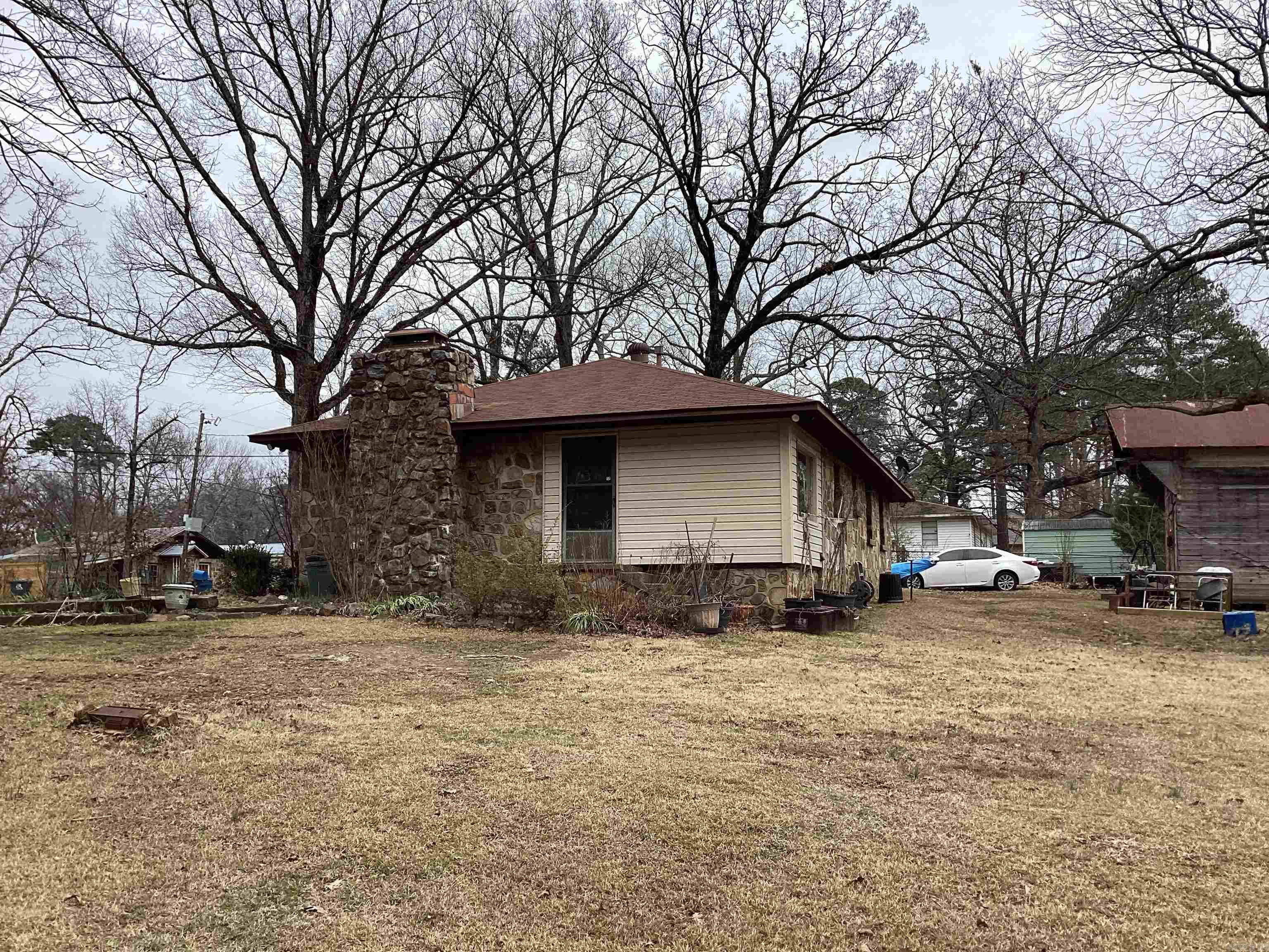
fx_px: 1136
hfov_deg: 58.4
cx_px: 634
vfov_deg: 45.4
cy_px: 476
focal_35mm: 31
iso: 25
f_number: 2.4
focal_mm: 3.3
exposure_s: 1/662
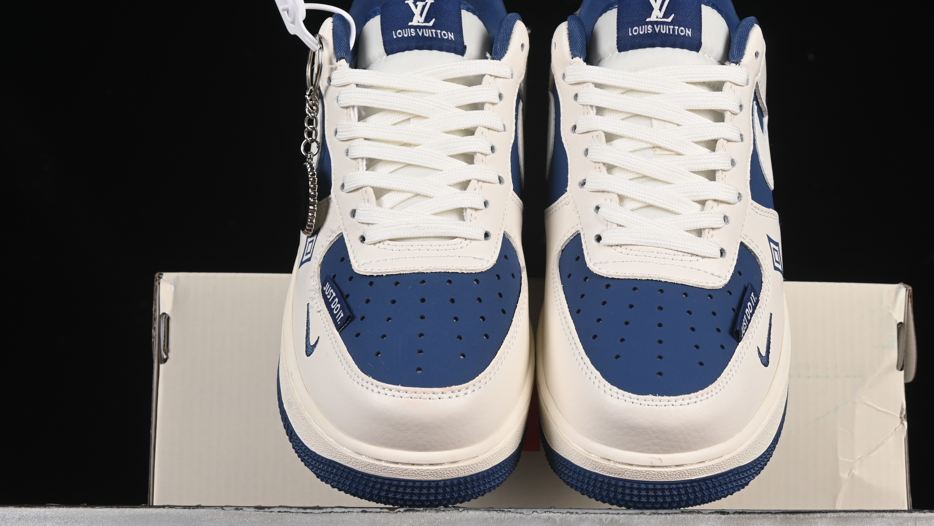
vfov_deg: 13.4
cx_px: 519
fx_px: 2229
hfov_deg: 23.7
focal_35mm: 90
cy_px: 283
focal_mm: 50
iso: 160
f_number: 8
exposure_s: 1/80
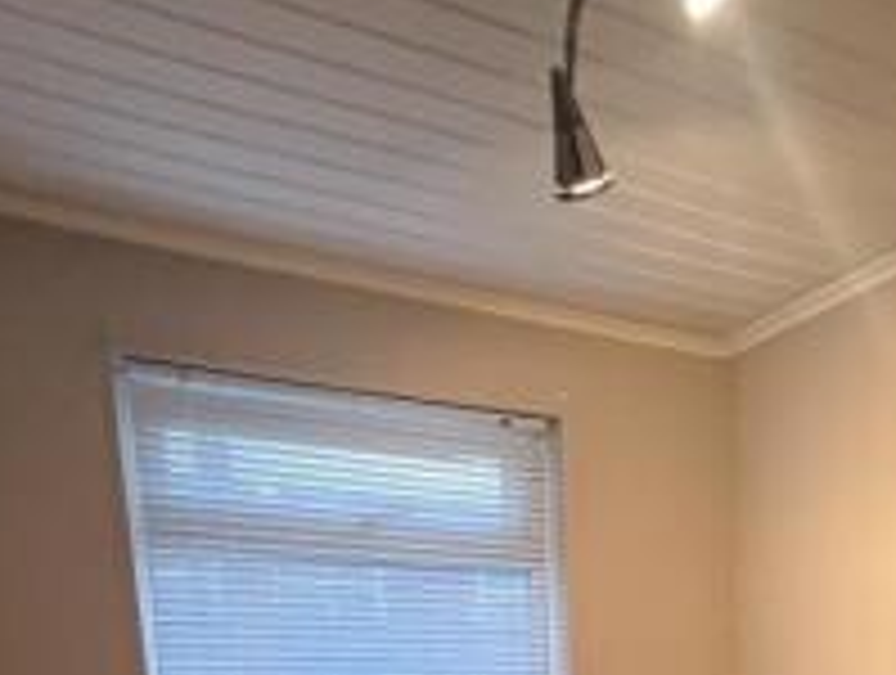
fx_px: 985
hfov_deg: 46.8
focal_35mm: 38
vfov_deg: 28.6
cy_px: 938
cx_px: 691
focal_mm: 1.57
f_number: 1.8
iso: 250
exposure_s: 1/50
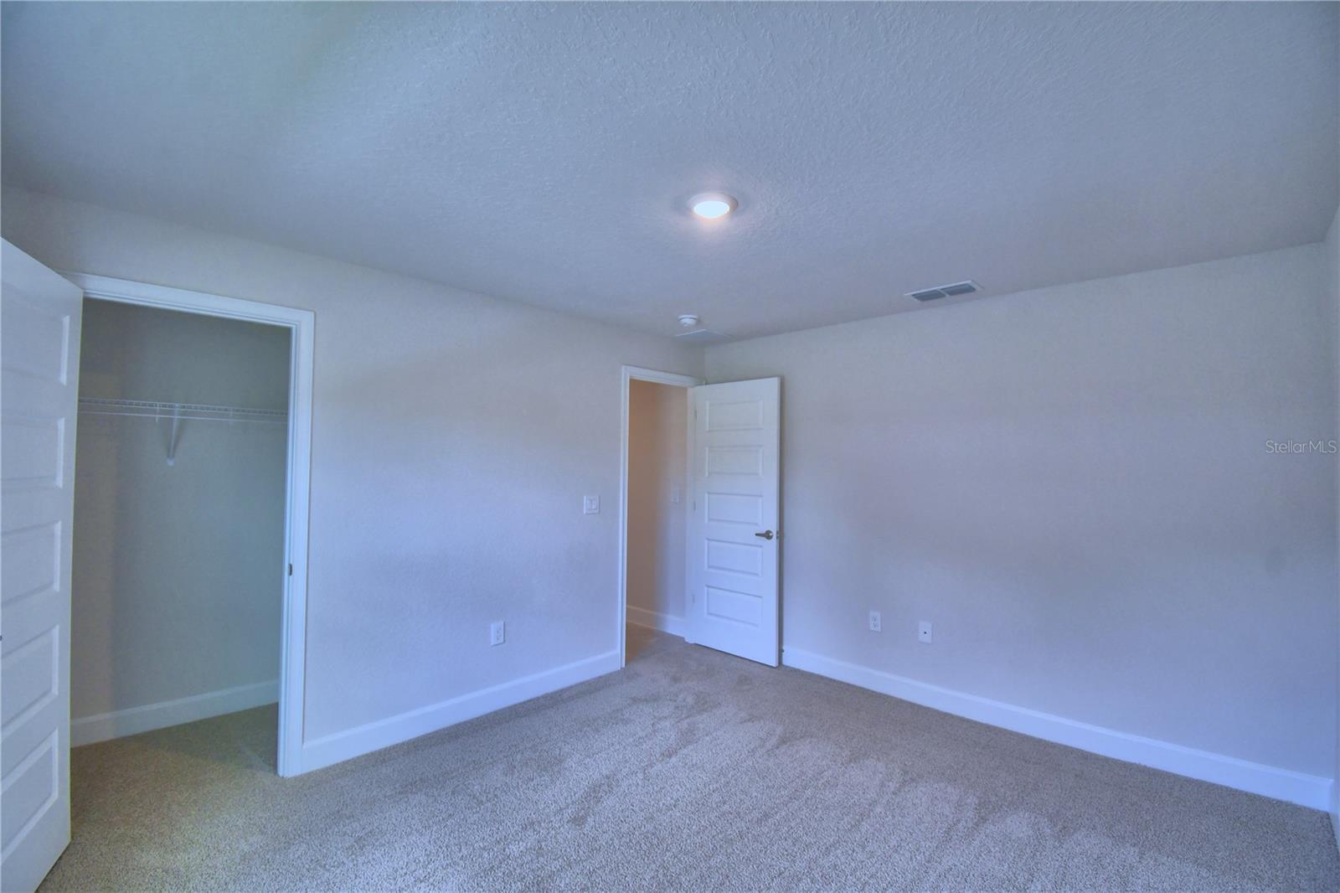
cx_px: 670
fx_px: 558
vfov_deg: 77.3
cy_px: 446
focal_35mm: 15
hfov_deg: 100.4
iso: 400
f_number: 4.5
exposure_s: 1/80
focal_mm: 10
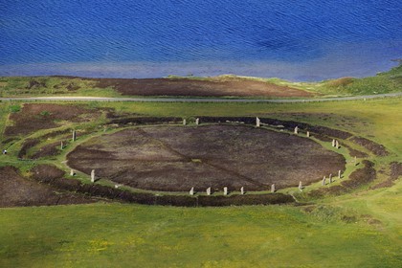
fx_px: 2233
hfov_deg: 10.3
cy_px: 134
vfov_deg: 6.9
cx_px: 201
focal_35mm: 200
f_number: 5.6
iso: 400
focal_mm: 200
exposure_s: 1/800
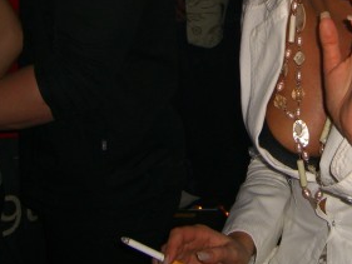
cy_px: -10
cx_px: 268
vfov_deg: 17.7
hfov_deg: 23.8
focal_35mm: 81
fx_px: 824
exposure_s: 1/60
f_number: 2.8
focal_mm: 7.9
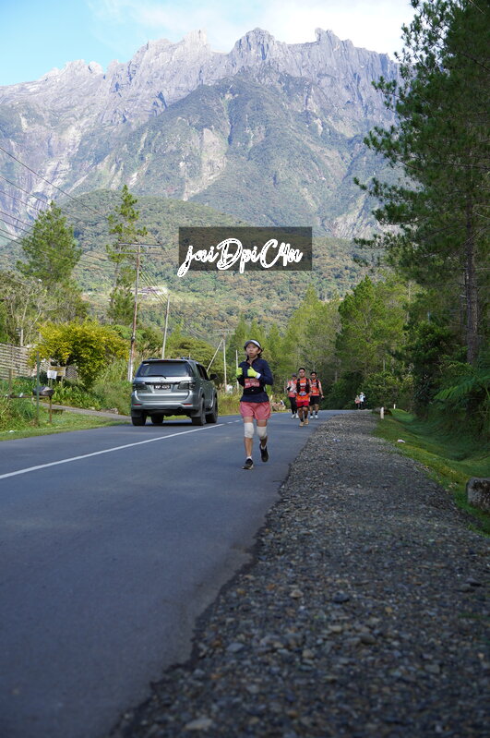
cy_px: 369
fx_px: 1043
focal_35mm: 51
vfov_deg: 38.9
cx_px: 245
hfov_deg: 26.4
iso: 125
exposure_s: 1/500
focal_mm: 34
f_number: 2.8
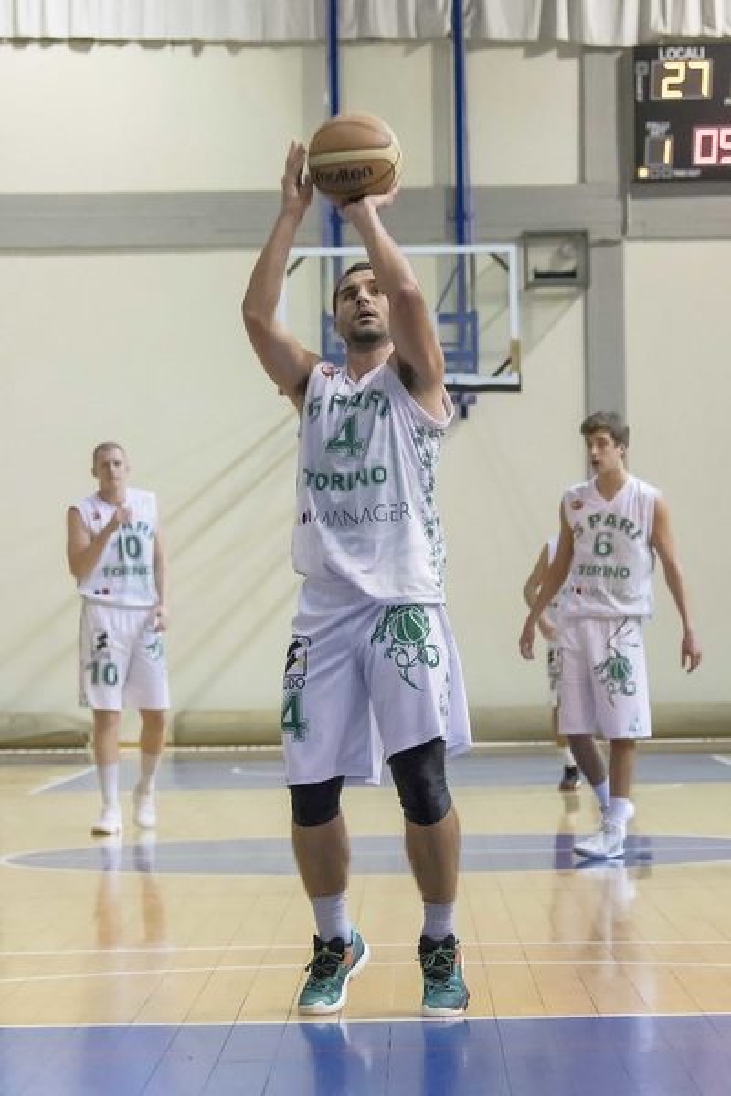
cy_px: 548
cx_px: 366
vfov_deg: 15.9
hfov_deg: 10.6
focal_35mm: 129
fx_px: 3929
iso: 6400
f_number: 5.6
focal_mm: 86
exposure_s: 1/400
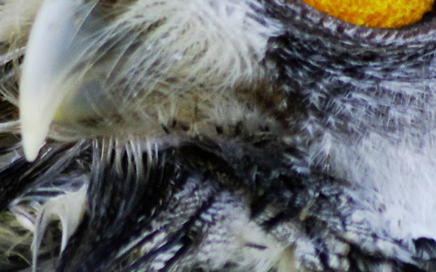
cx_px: 200
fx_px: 24458
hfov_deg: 1.0
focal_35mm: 2059
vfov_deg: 0.6
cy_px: 36
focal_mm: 300
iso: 320
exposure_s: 1/500
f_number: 5.8
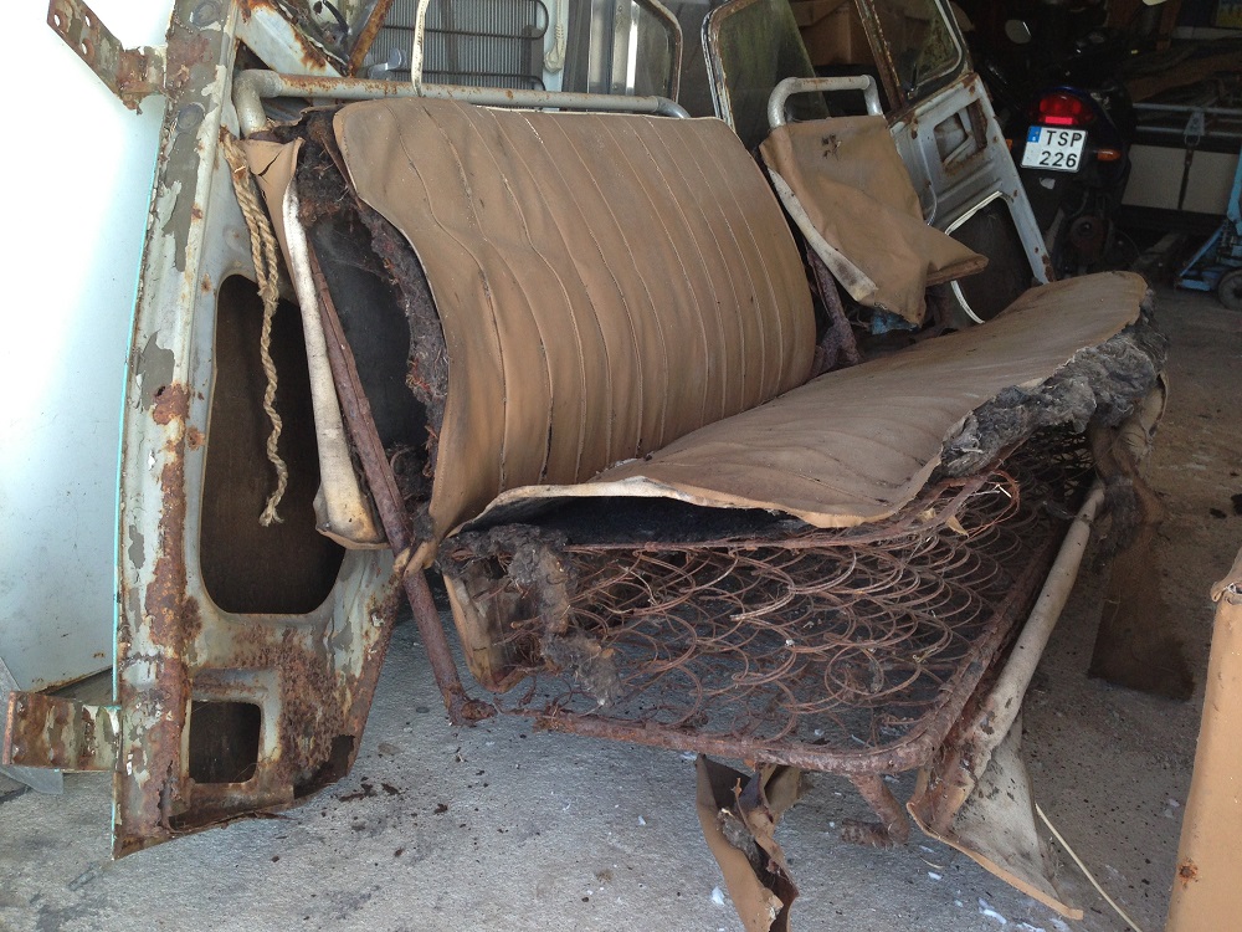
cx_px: 621
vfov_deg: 42.9
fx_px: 1184
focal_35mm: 33
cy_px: 466
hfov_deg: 55.4
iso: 80
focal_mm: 4.13
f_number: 2.4
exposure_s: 1/120
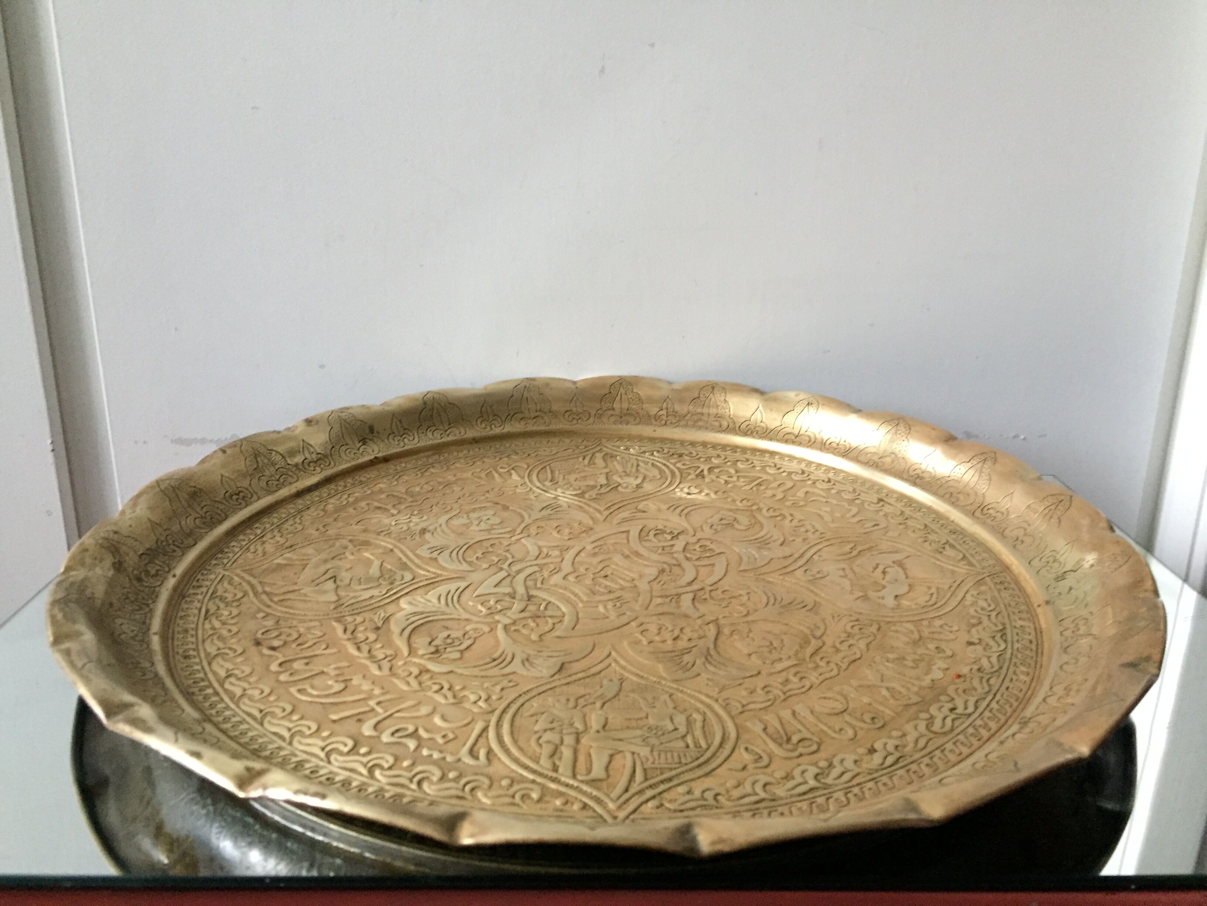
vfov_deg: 48.2
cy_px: 453
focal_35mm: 29
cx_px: 604
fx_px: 1011
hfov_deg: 61.7
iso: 250
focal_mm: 4.15
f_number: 2.2
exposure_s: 1/20
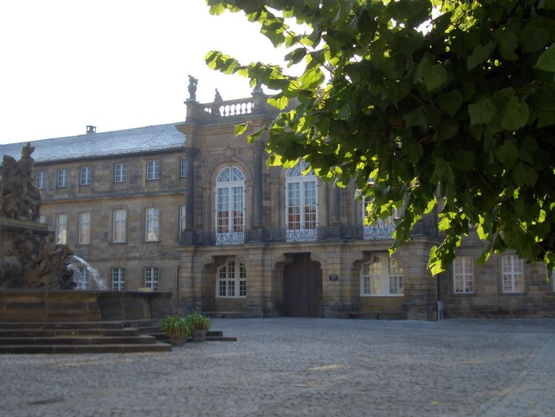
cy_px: 210
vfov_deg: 32.9
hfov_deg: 42.9
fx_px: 706
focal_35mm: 44
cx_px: 297
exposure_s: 1/320
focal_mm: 6.8
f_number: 2.8
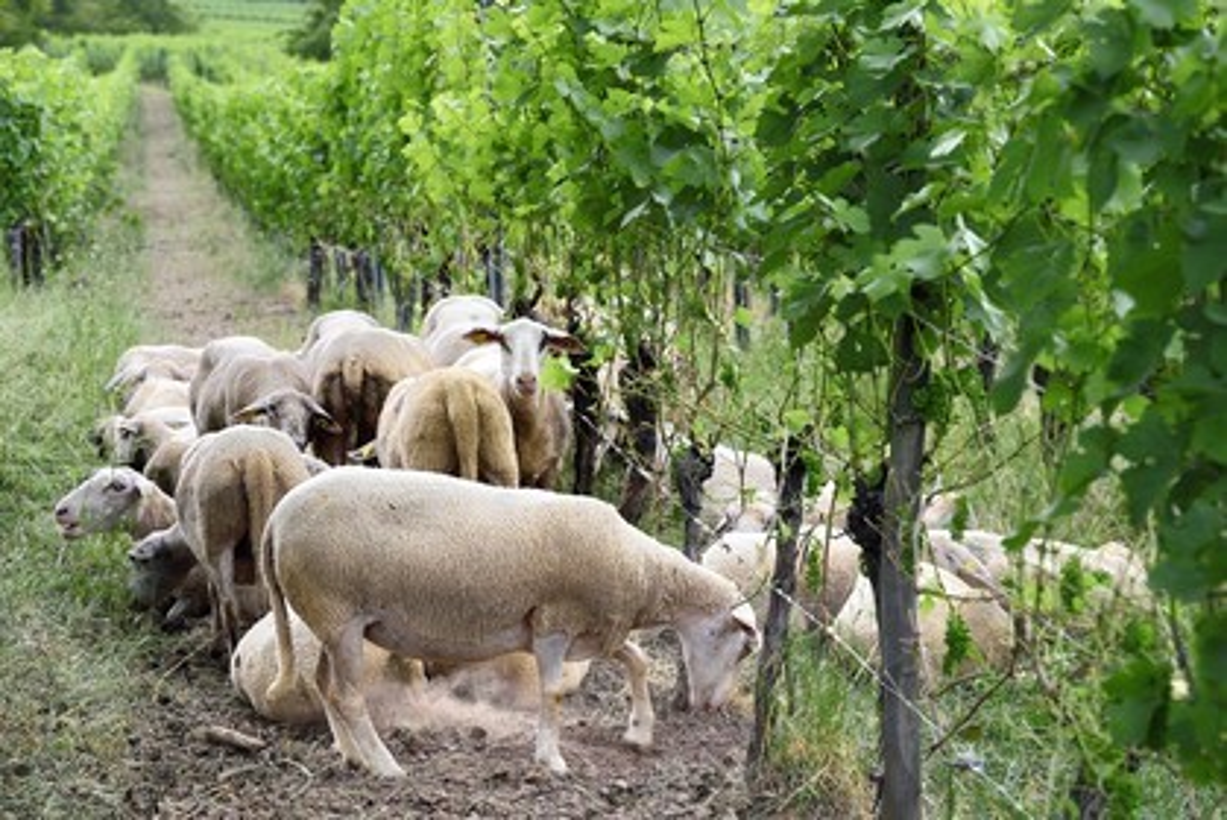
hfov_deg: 19.4
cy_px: 410
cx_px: 614
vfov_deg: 13.1
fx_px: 3581
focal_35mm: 105
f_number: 7.1
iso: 400
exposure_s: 1/320
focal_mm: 105
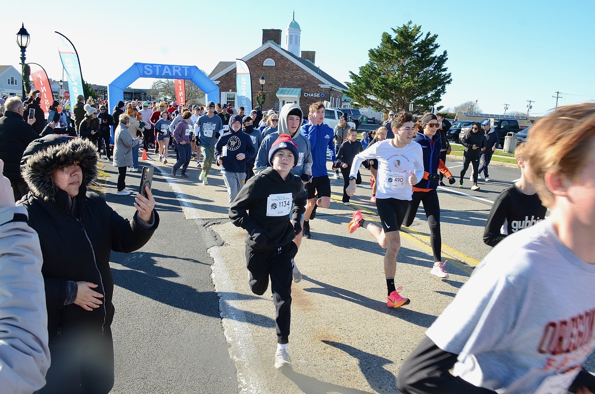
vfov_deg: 47.7
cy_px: 197
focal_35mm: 27
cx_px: 298
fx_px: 445
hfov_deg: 67.5
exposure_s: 1/500
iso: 640
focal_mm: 18
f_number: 8
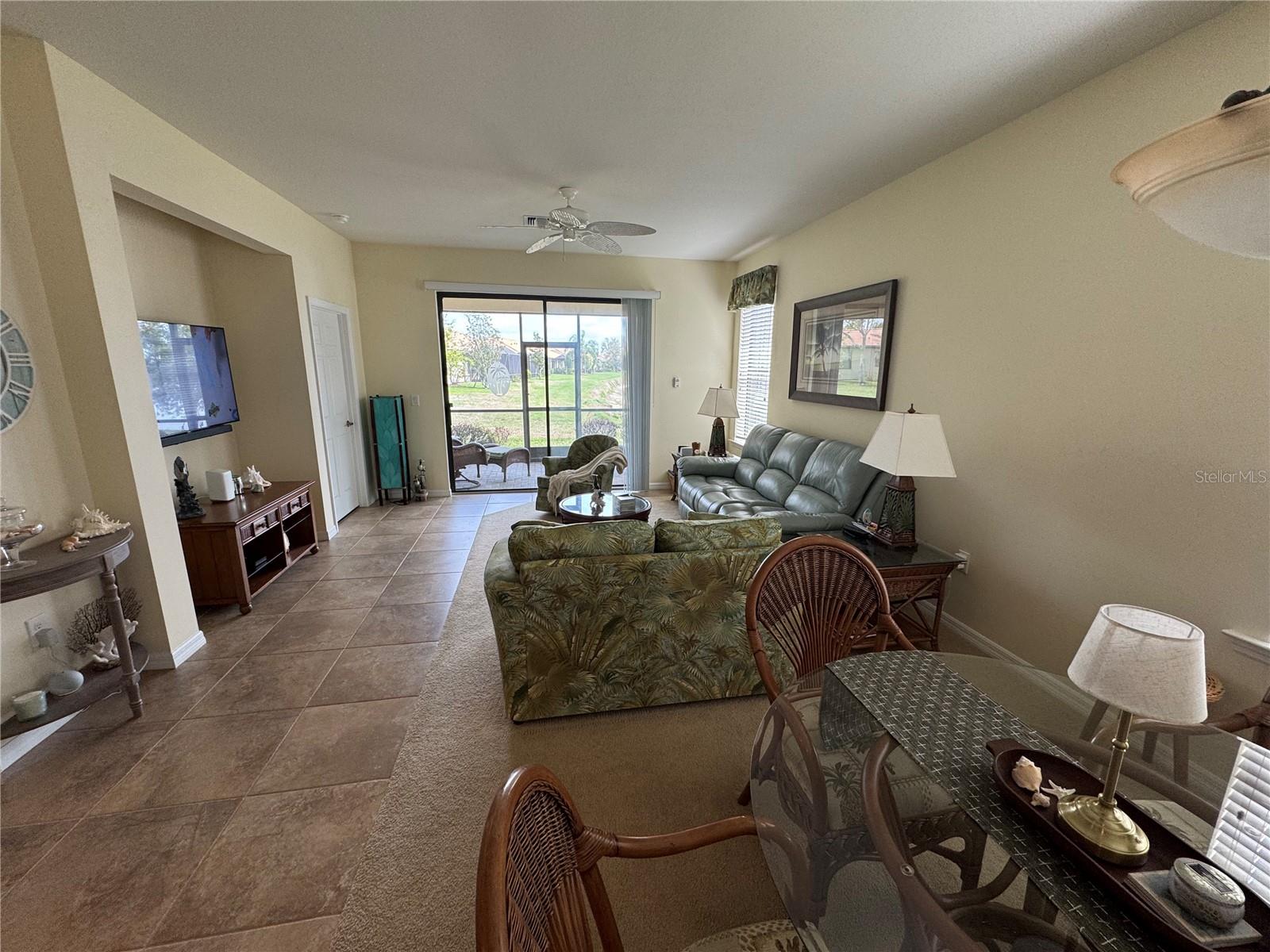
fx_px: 514
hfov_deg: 102.1
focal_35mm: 14
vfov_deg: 85.7
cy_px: 476
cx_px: 635
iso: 100
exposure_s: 1/120
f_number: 2.2
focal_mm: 2.22
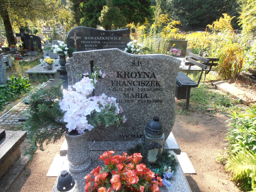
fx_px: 177
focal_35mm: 24
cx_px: 128
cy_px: 96
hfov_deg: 71.6
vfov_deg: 56.8
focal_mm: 4.2
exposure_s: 1/125
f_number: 3
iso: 80
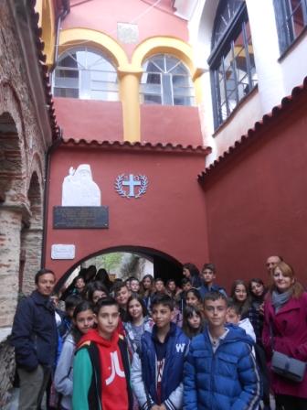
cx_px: 154
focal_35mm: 26
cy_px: 205
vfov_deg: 67.3
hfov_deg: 53.1
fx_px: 307
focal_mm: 4.6
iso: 100
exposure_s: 1/30
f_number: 3.5
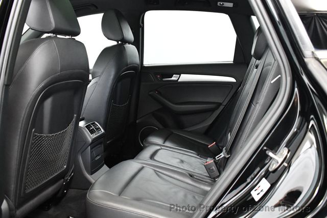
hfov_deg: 53.1
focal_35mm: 36
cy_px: 109
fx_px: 327
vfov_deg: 36.9
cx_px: 164
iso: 3600
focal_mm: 18
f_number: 3.5
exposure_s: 1/60
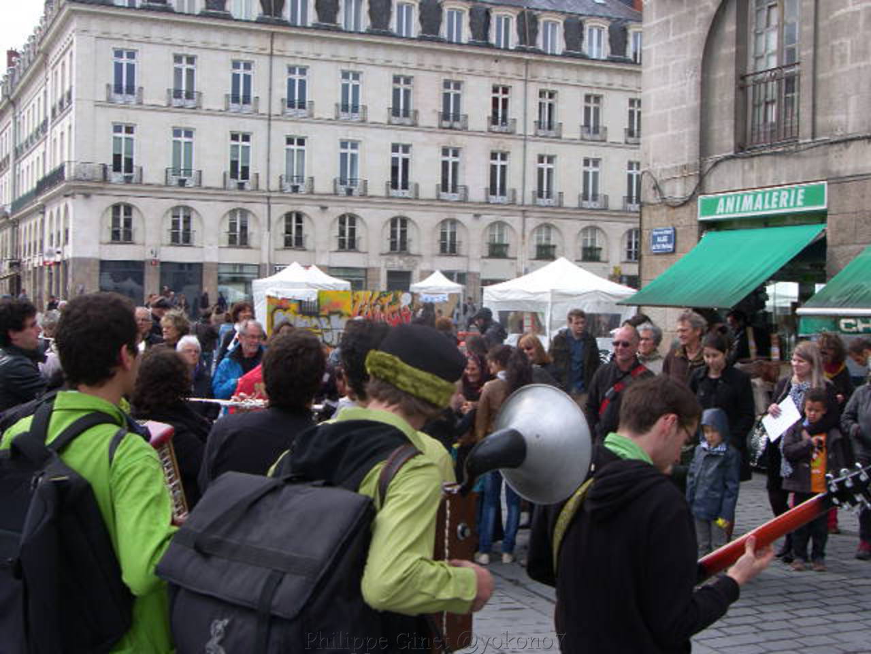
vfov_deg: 29.1
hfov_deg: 38.2
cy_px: 327
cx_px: 436
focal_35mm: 50
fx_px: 1258
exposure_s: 1/250
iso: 50
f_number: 4.6
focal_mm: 12.9
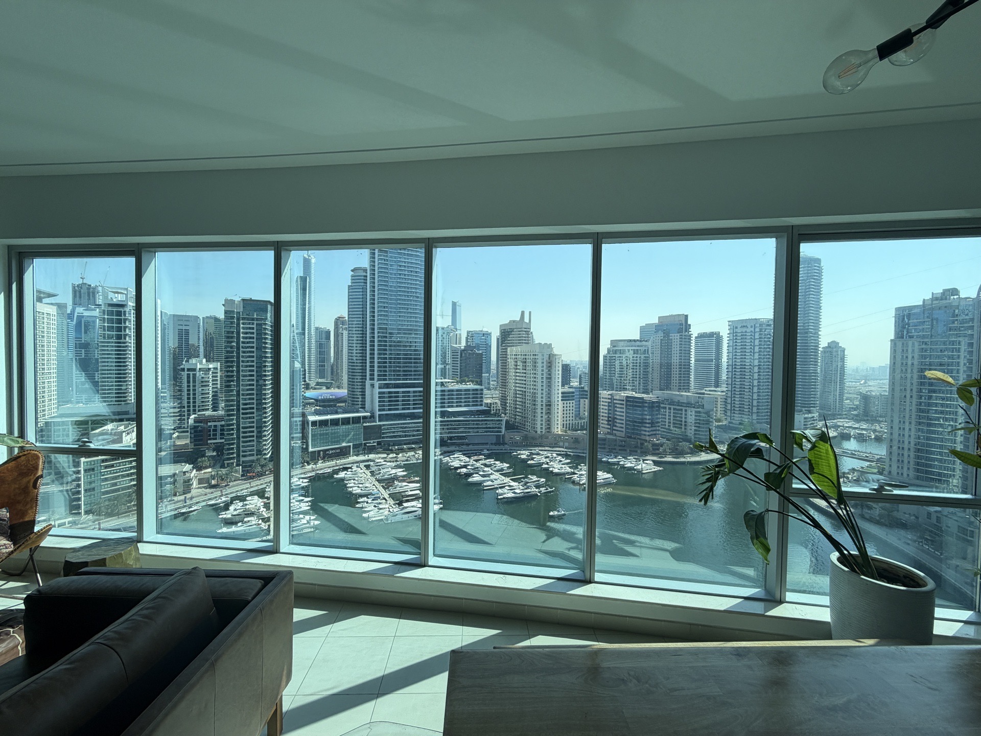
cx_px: 490
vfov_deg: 85.7
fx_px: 397
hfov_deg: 102.1
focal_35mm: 14
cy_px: 368
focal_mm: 2.22
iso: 64
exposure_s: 1/502
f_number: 2.2
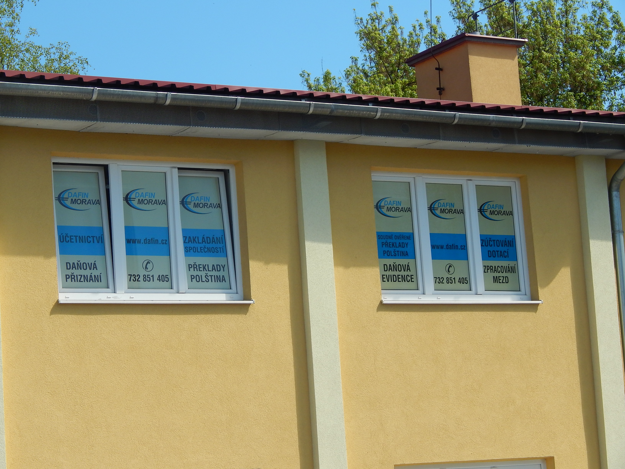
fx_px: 1896
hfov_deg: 18.7
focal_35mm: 105
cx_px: 312
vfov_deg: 14.1
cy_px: 234
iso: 125
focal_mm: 18.7
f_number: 4.5
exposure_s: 1/800
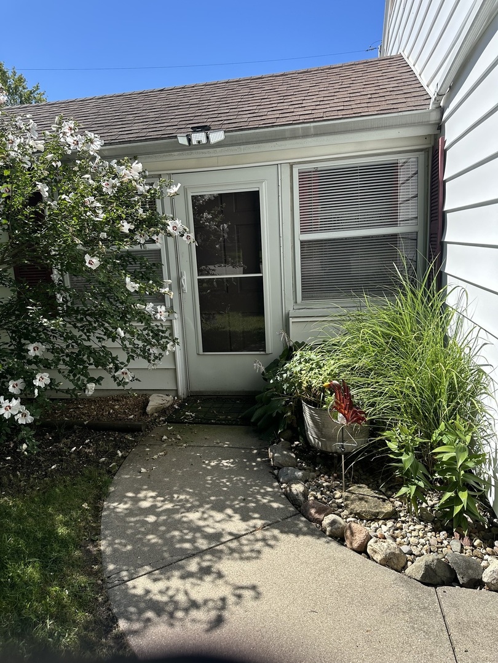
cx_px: 249
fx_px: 460
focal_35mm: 24
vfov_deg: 71.6
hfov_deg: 56.8
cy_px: 332
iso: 80
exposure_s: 1/2591
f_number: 1.78
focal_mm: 6.86
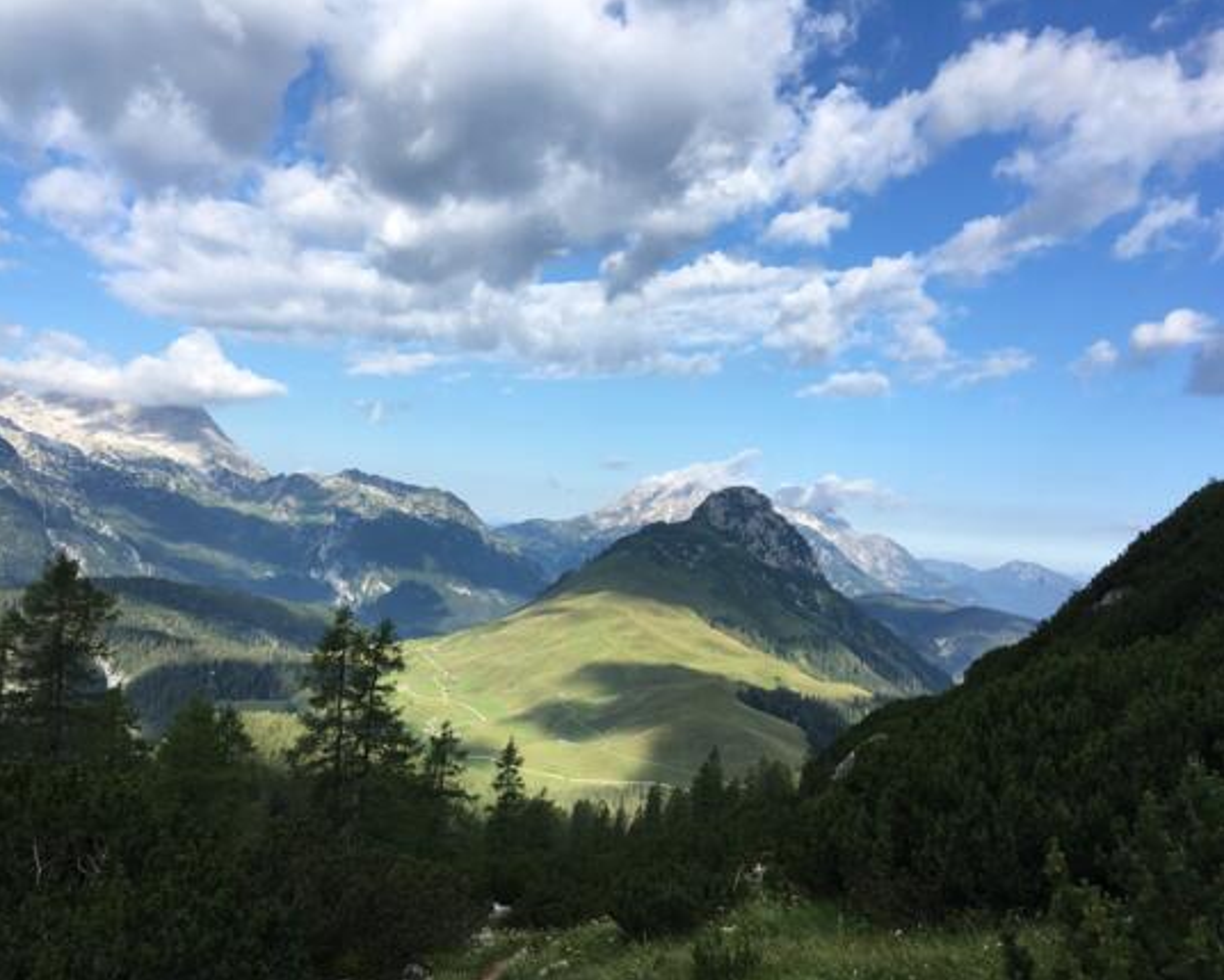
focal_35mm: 31
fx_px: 1123
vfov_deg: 47.1
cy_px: 498
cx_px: 556
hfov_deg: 57.1
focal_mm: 4.15
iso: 25
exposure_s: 1/1166
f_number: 2.2
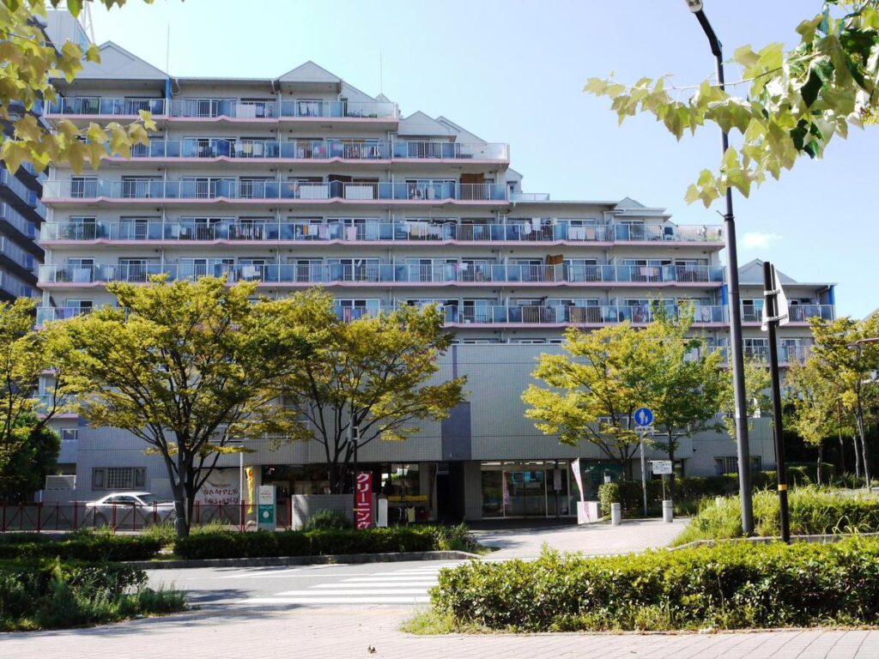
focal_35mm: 38
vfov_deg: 37.7
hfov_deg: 49.0
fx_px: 965
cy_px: 330
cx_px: 440
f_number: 10
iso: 400
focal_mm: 19
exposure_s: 1/320
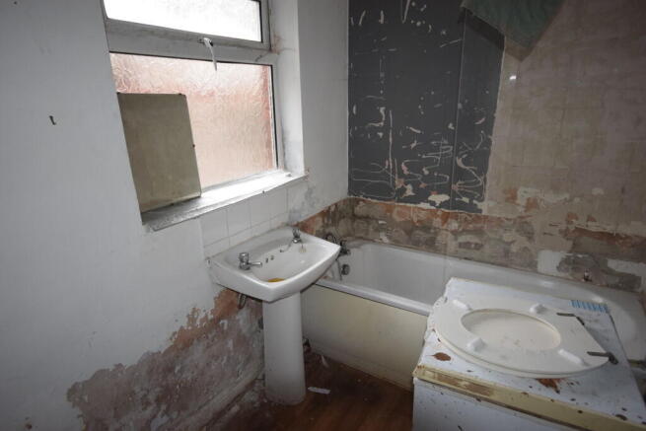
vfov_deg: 59.5
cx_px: 323
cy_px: 216
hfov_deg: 81.2
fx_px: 377
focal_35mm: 21
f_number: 4.8
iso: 800
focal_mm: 14
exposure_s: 1/80
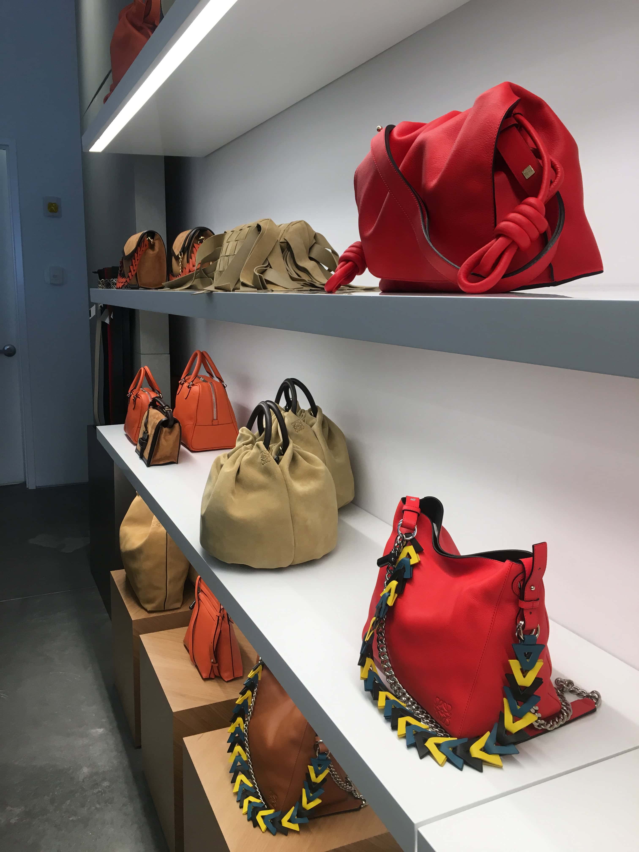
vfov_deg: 61.7
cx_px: 320
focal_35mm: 29
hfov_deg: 48.2
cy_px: 426
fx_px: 714
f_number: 2.2
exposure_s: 1/40
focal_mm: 4.2
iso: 25
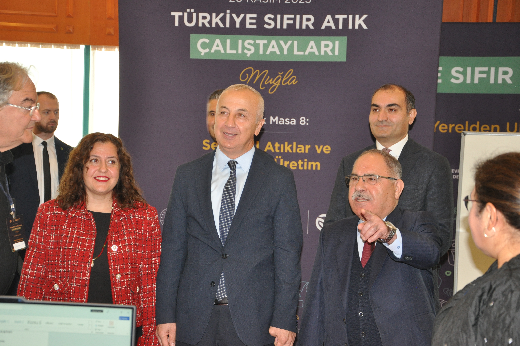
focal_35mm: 75
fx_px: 1082
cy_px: 173
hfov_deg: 27.0
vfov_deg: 18.1
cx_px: 260
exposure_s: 1/60
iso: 800
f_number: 5
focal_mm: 50
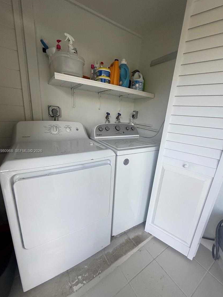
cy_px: 151
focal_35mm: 15
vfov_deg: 98.2
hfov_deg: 81.7
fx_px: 129
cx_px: 113
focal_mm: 2.22
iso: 200
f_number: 2.2
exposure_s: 1/99
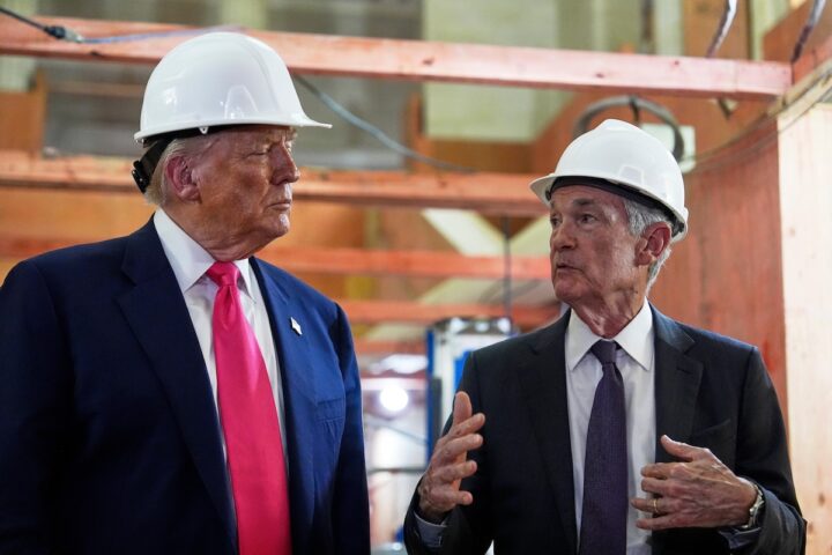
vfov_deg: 19.5
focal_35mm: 70
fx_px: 1618
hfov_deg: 28.8
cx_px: 416
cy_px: 278
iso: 3200
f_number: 2.8
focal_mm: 70
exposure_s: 1/500
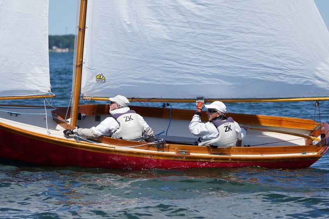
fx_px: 2056
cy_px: 110
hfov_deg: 9.2
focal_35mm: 225
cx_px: 164
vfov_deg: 6.1
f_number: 5
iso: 250
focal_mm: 150
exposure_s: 1/2000
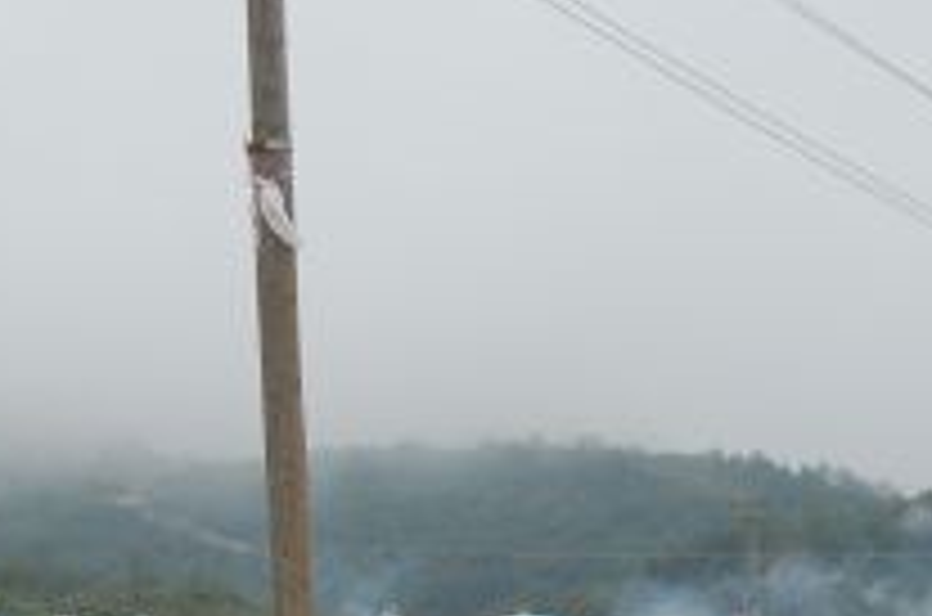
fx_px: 4199
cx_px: 801
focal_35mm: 163
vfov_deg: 8.3
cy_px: 722
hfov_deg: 12.6
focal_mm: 35
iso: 200
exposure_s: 1/320
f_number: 9
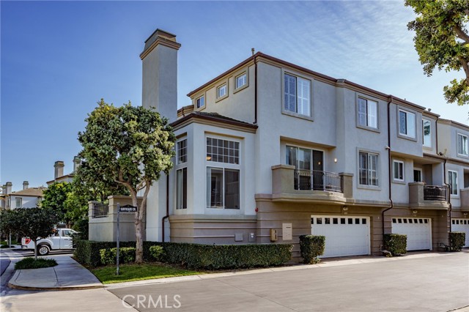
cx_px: 234
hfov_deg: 65.5
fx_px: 365
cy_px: 156
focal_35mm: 28
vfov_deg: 46.4
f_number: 11
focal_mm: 28
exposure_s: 1/160
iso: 400
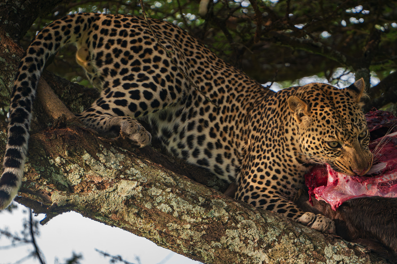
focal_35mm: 723
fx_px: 7970
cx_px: 230
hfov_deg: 2.9
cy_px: 130
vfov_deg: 1.9
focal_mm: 594
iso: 800
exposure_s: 1/160
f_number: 6.3
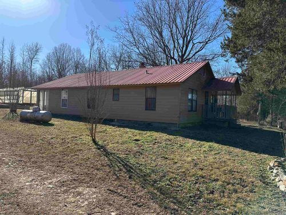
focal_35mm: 24
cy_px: 108
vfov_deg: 56.8
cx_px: 143
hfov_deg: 71.6
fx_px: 198
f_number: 1.78
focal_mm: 6.86
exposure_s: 1/3058
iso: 80
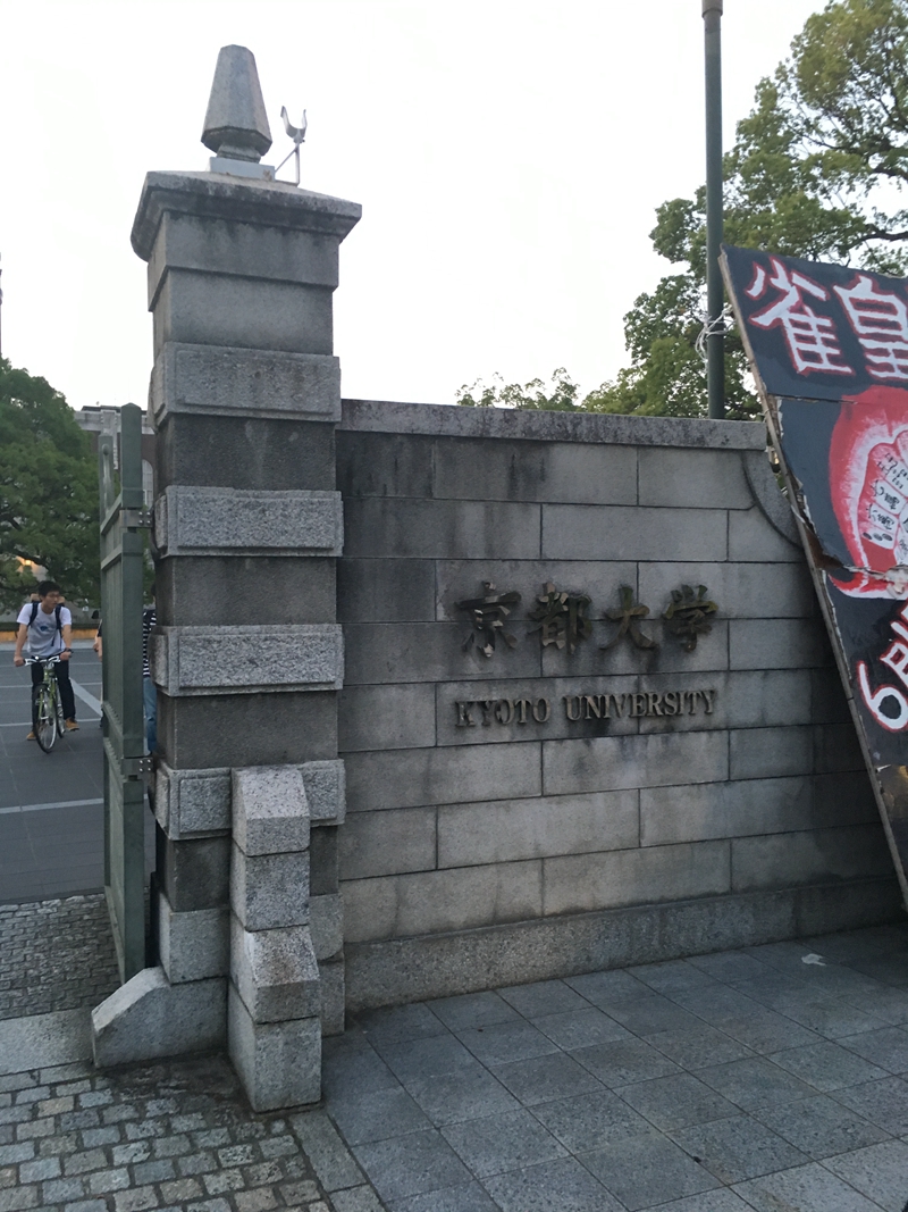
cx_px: 454
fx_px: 1014
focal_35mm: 29
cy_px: 606
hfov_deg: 48.2
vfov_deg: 61.7
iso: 125
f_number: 2.2
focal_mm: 4.15
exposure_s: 1/30
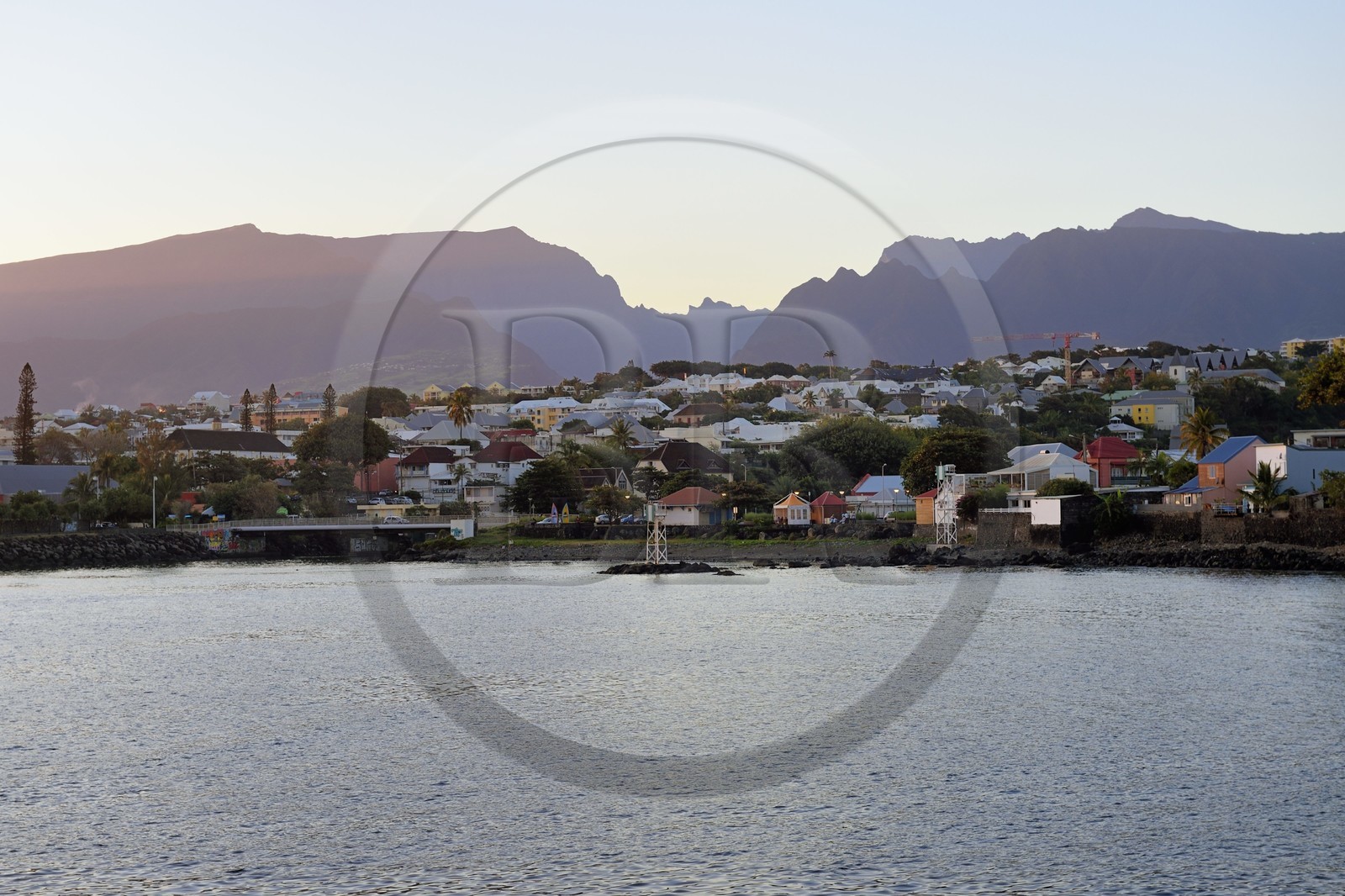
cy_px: 448
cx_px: 672
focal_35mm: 70
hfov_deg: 28.8
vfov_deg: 19.4
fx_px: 2615
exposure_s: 1/160
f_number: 7.1
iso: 400
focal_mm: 70
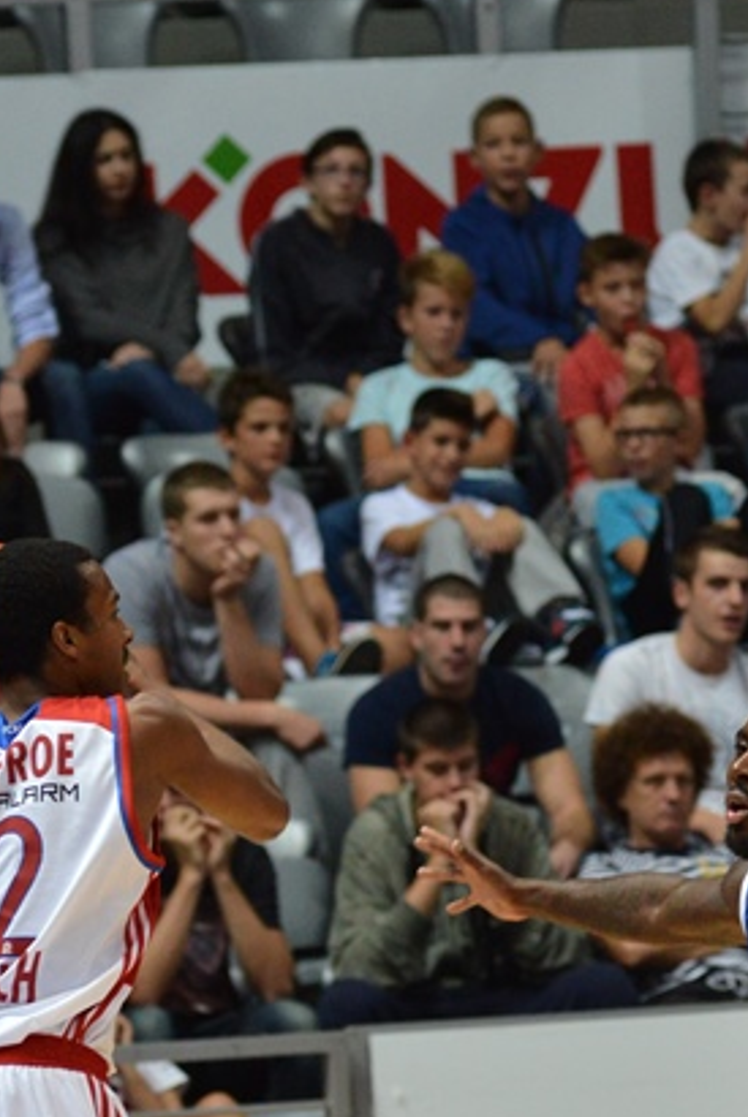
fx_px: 15481
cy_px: 829
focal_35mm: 498
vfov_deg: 4.1
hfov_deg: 2.8
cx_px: 596
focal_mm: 200
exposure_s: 1/500
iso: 2500
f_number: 5.6
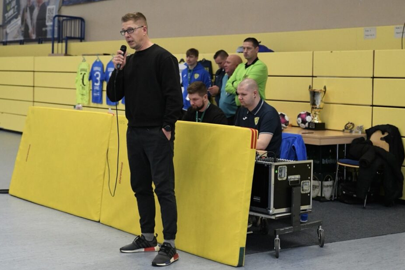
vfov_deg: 22.2
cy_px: 121
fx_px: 686
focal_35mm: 61
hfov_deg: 32.9
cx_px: 189
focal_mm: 55
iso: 8000
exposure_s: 1/1000
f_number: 2.8
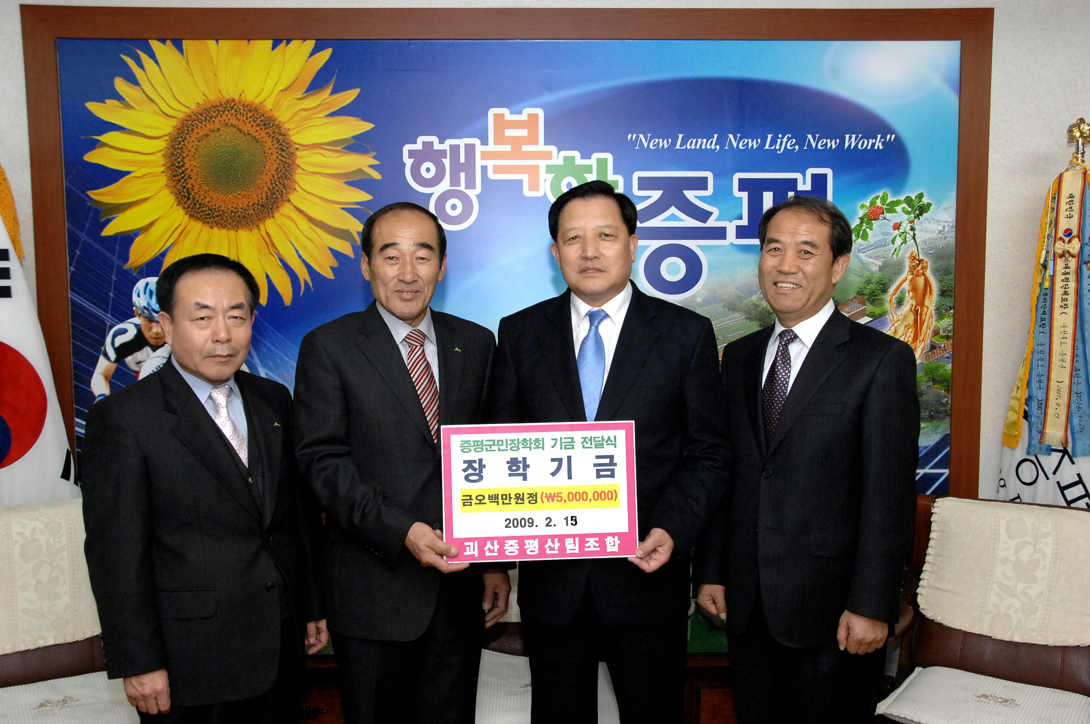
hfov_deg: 53.2
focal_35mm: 36
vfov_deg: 36.8
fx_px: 1089
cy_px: 362
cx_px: 545
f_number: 6.7
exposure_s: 1/60
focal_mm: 24
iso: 800
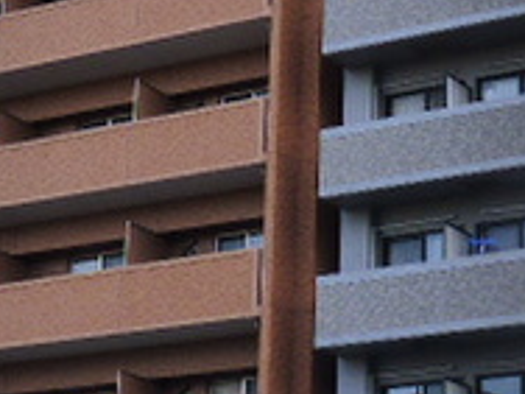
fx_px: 1699
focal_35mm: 112
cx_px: 508
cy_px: 267
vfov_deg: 13.2
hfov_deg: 17.2
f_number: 3.3
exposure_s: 1/400
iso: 250
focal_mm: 5.29
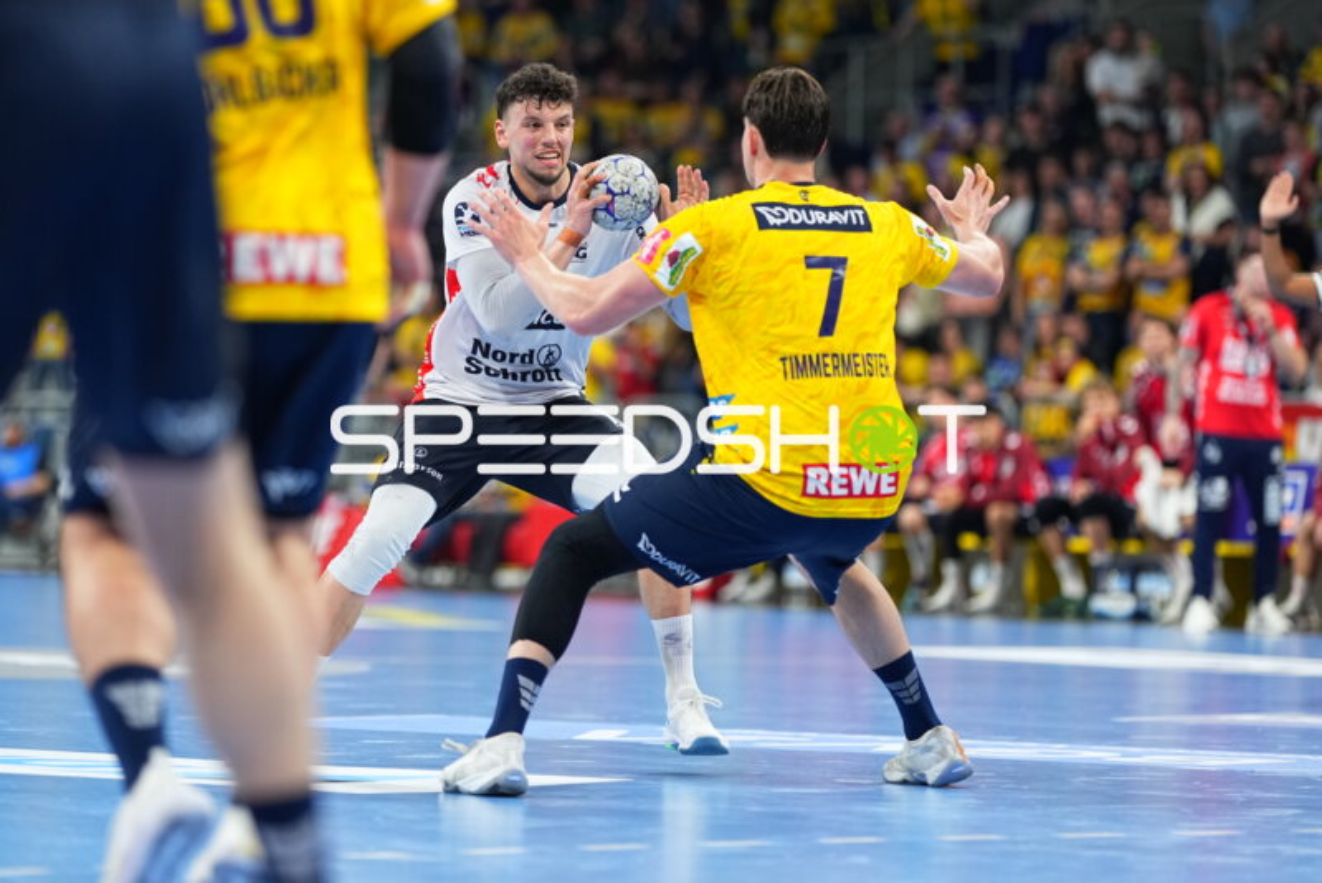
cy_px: 442
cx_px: 661
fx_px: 4959
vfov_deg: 10.2
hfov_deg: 15.2
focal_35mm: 135
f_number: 1.8
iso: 1000
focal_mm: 135
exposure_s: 1/1600
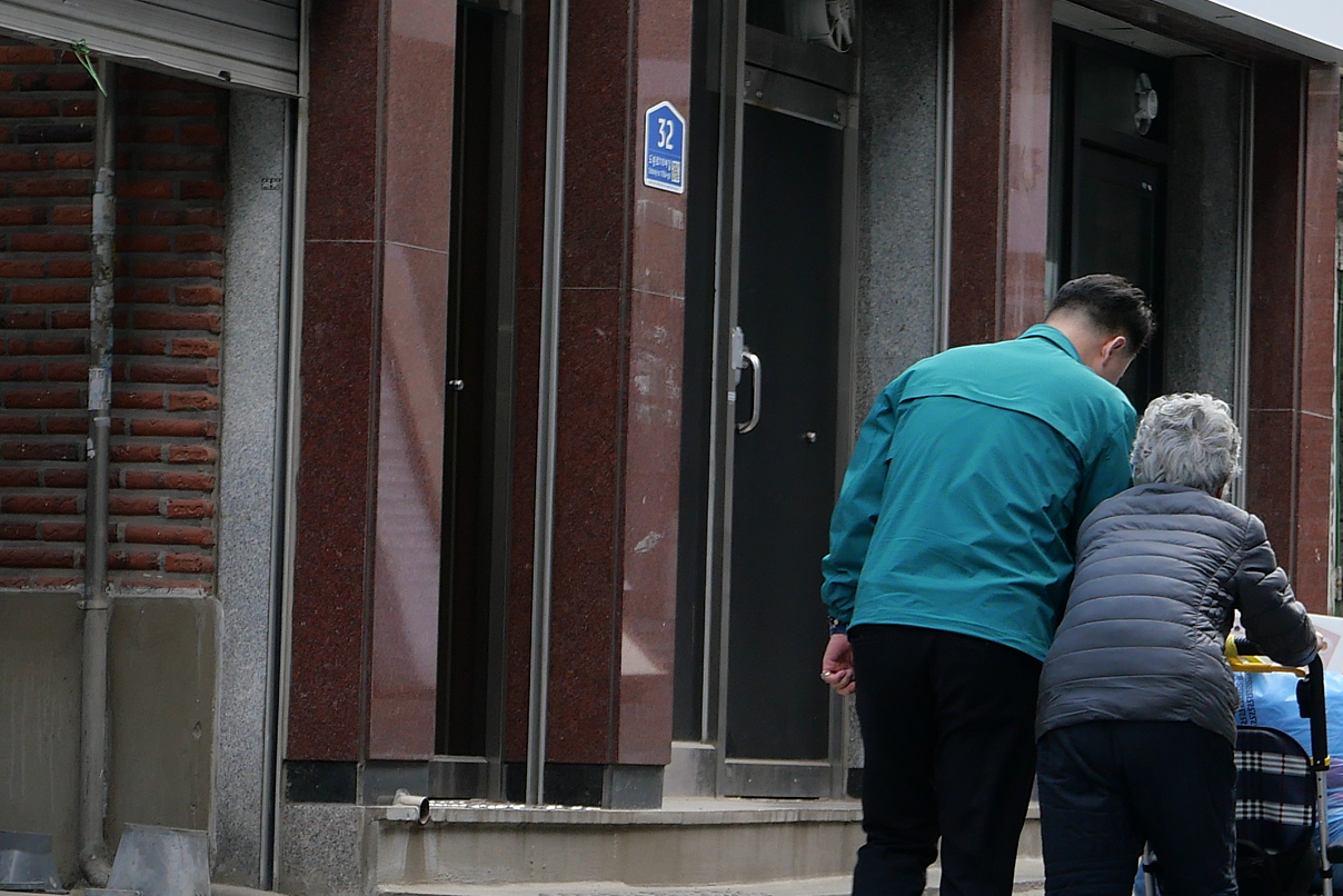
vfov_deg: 7.0
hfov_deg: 10.4
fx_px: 7350
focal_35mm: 197
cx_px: 1084
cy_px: 601
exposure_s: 1/125
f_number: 4
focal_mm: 34
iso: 200
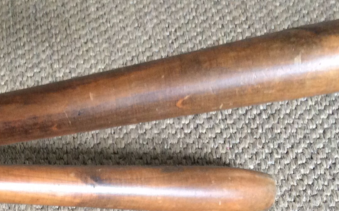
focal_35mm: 81
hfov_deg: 25.1
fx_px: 748
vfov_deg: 15.7
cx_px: 71
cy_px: 222
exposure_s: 1/25
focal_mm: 3.3
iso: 160
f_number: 2.4
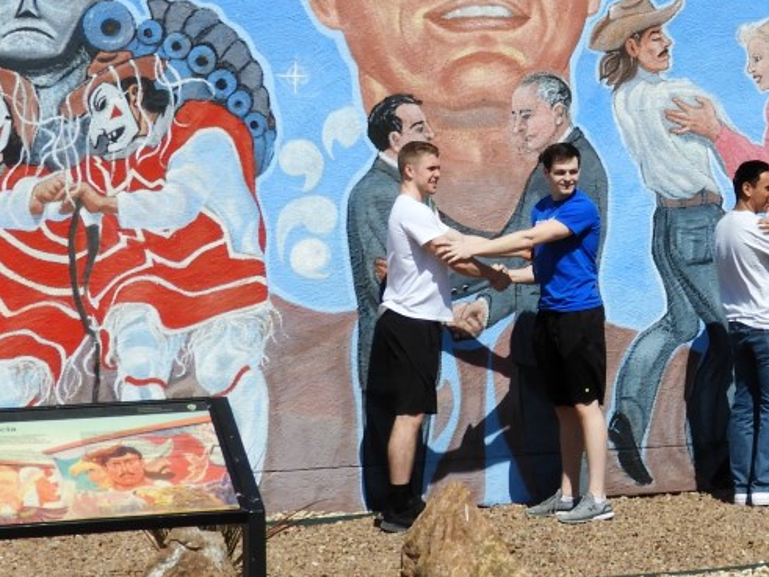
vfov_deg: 11.1
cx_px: 913
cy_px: -22
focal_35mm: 132
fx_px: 2932
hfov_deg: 14.5
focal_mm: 8.1
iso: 100
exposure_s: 1/2000
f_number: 4
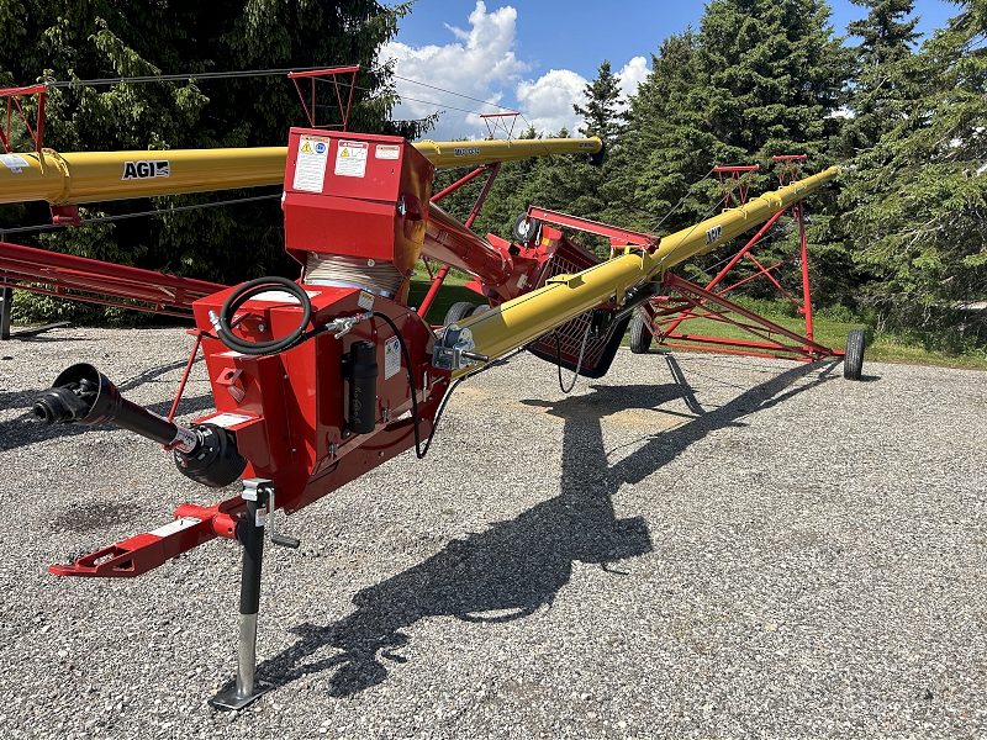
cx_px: 494
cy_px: 370
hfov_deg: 67.3
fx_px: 741
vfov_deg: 53.1
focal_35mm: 26
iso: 50
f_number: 1.5
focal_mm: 5.7
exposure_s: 1/3704
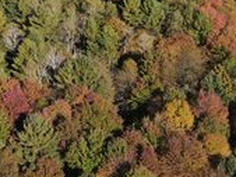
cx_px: 135
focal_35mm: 71
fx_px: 484
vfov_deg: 19.4
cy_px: -44
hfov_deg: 27.3
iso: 100
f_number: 2.8
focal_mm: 4.5
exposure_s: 1/500
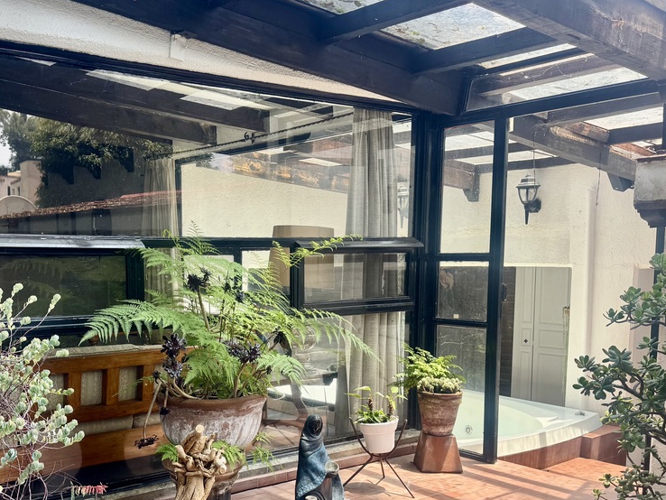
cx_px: 206
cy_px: 346
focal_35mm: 39
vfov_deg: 36.3
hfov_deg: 46.8
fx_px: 751
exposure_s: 1/535
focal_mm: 6.76
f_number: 1.78
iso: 80
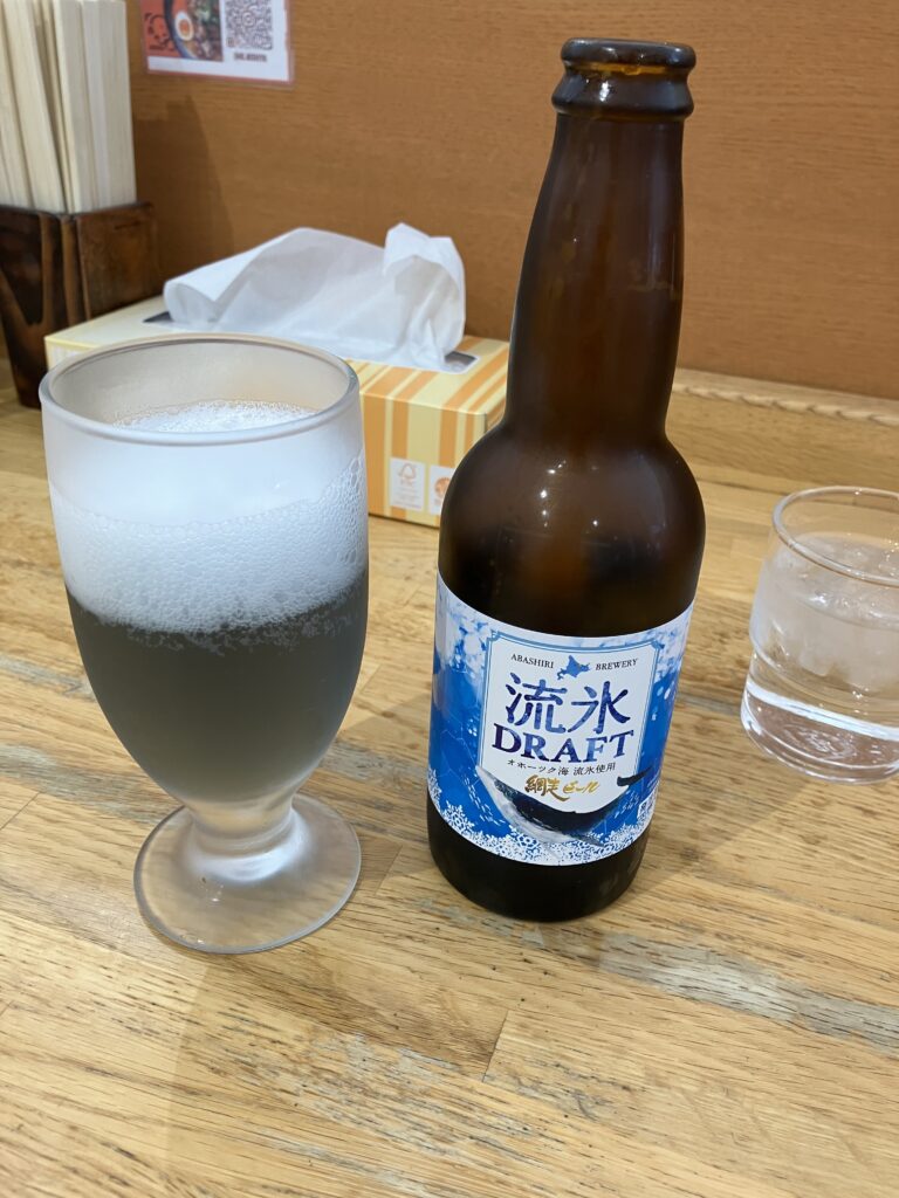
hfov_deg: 49.7
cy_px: 599
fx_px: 970
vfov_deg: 63.4
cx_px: 450
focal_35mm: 28
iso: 50
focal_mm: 3.99
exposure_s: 1/50
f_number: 1.8
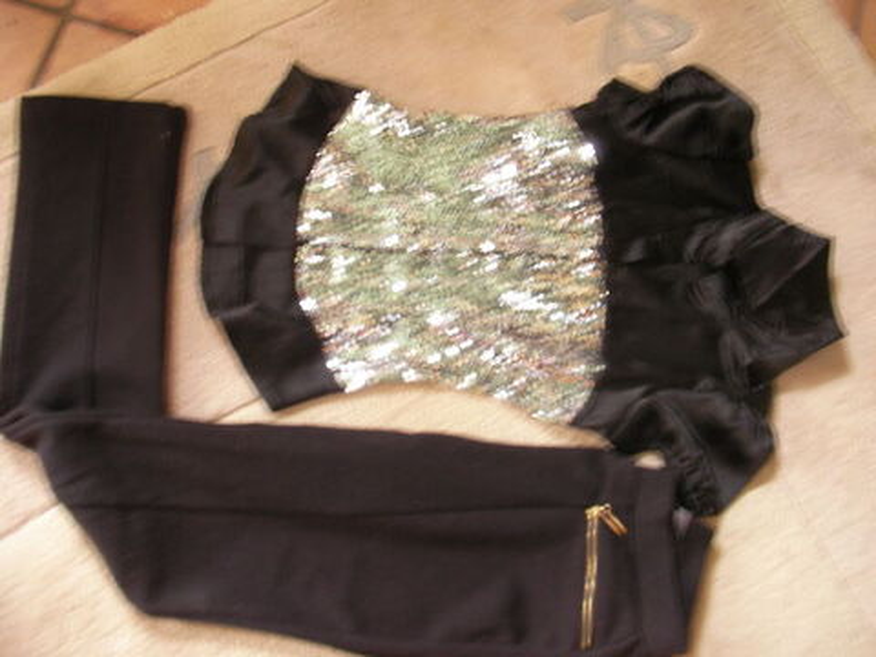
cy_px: 328
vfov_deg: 35.1
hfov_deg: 45.8
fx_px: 1038
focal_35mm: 41
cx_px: 438
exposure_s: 1/2
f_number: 3.5
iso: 100
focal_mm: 6.3
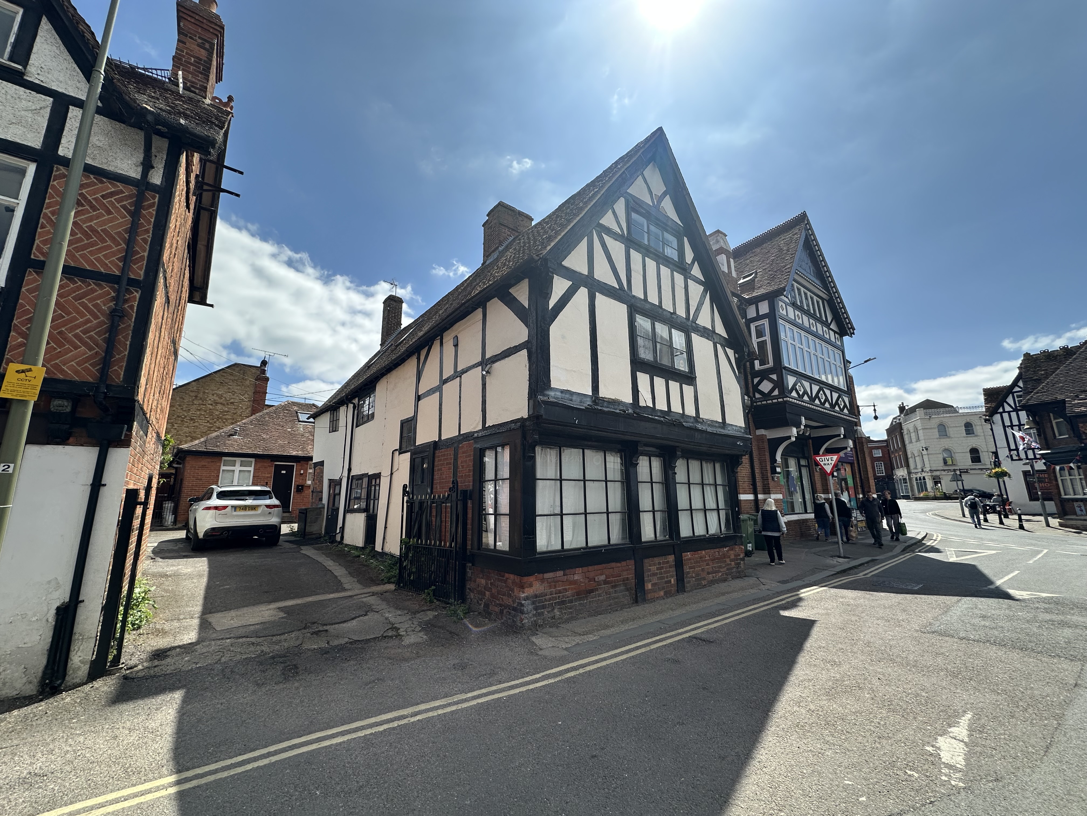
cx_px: 544
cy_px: 408
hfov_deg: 102.1
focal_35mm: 14
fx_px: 440
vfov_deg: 85.7
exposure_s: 1/1350
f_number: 2.2
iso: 40
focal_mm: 2.22
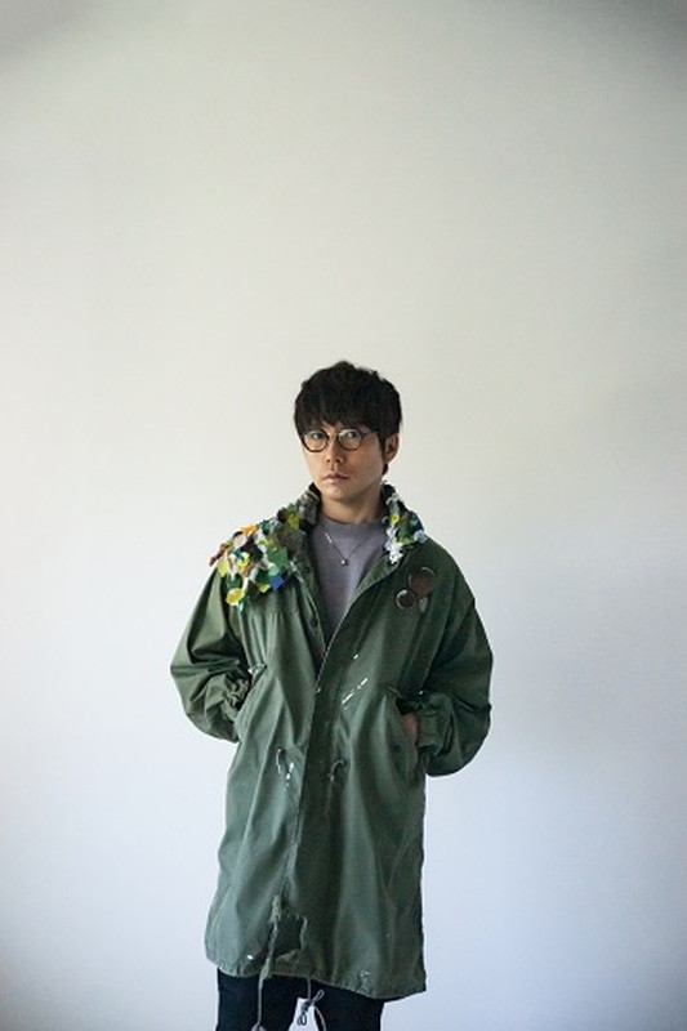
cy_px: 516
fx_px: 1575
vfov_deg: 36.3
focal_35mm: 55
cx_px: 344
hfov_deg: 24.6
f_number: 2.8
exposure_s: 1/640
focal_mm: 55
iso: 1600
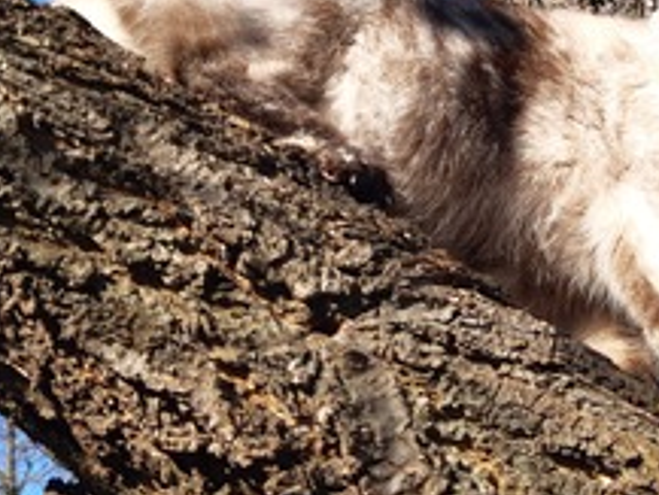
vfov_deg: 29.1
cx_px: 468
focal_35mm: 48
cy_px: 55
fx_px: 914
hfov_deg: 38.9
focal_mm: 3.92
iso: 40
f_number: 1.7
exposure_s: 1/749
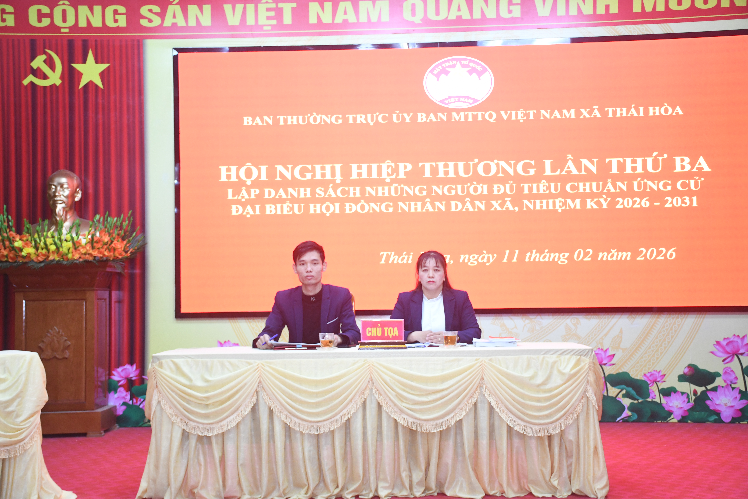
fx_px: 997
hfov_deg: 41.1
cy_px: 250
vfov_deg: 28.1
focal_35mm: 48
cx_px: 374
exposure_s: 1/100
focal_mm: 32
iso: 1600
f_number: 4
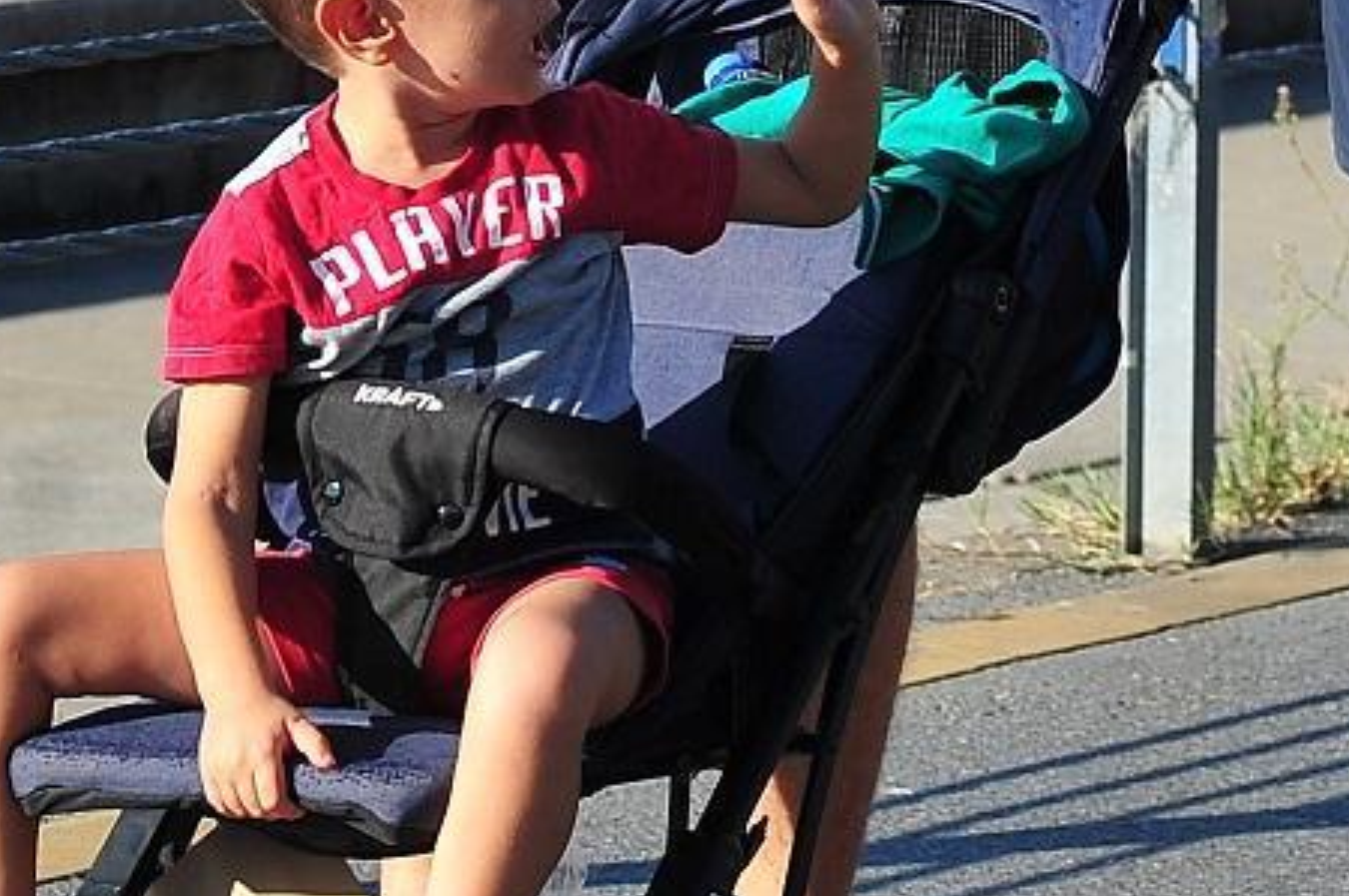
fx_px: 9919
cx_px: 893
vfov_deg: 5.1
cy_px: -399
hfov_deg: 7.8
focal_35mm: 265
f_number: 6.3
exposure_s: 1/800
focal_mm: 56
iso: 200
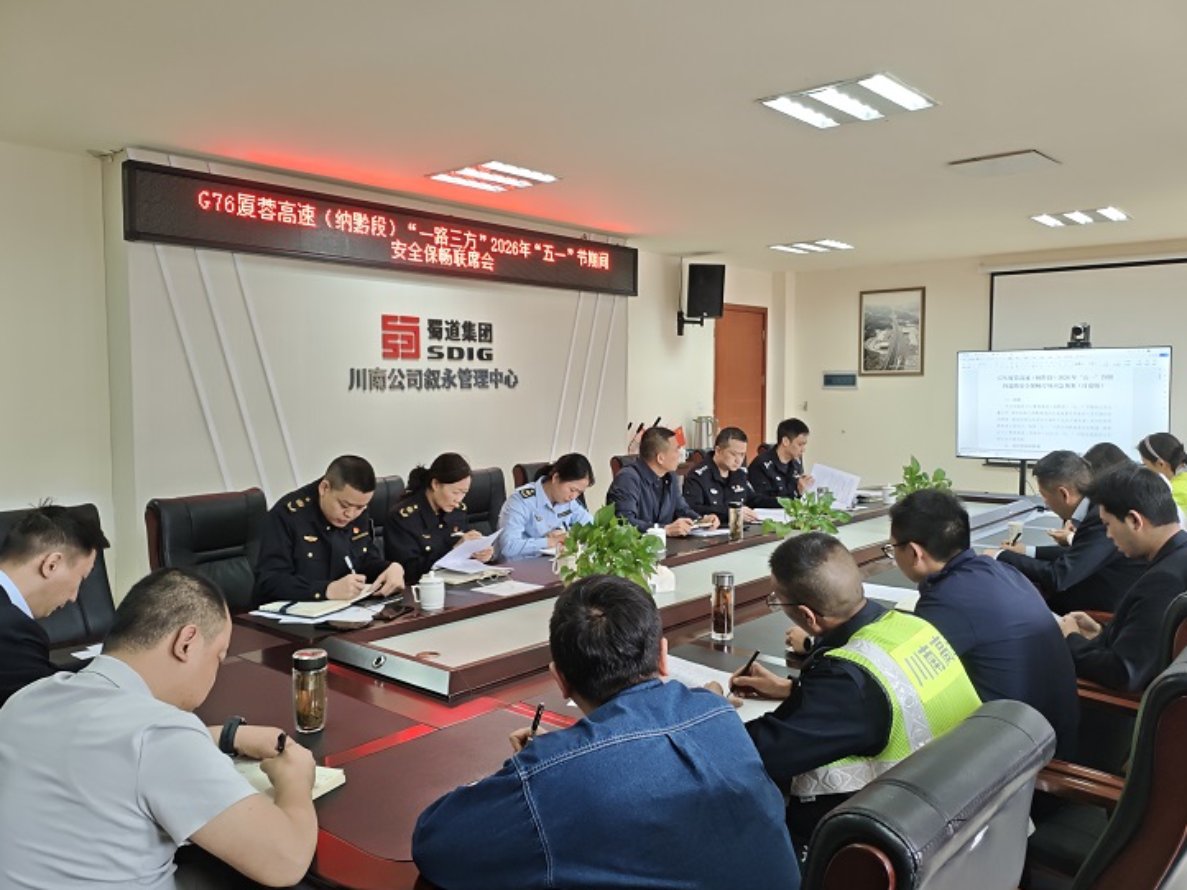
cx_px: 595
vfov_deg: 51.3
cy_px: 444
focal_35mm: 27
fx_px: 926
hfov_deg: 65.3
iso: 250
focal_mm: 4.94
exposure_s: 1/120
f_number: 1.5
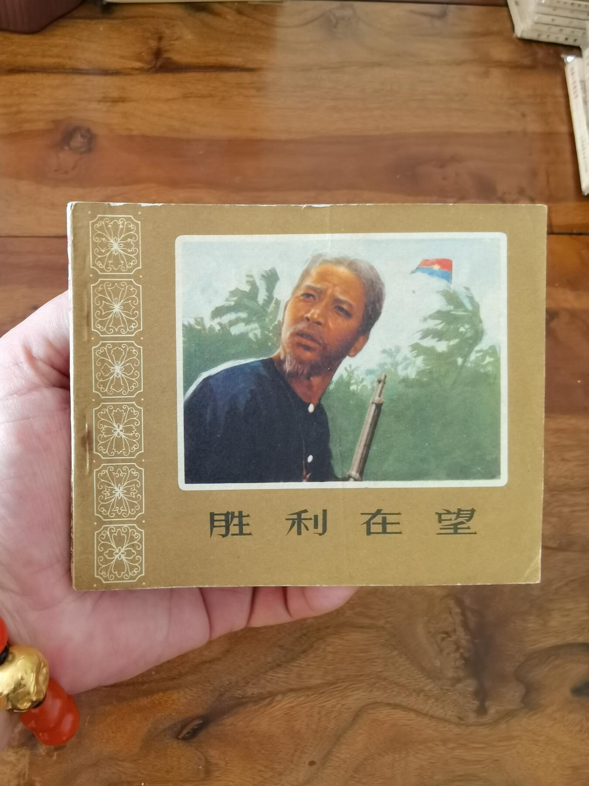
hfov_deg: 51.4
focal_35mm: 27
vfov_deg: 65.3
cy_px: 393
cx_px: 294
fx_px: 613
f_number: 2.2
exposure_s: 1/40
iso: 160
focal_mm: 2.26
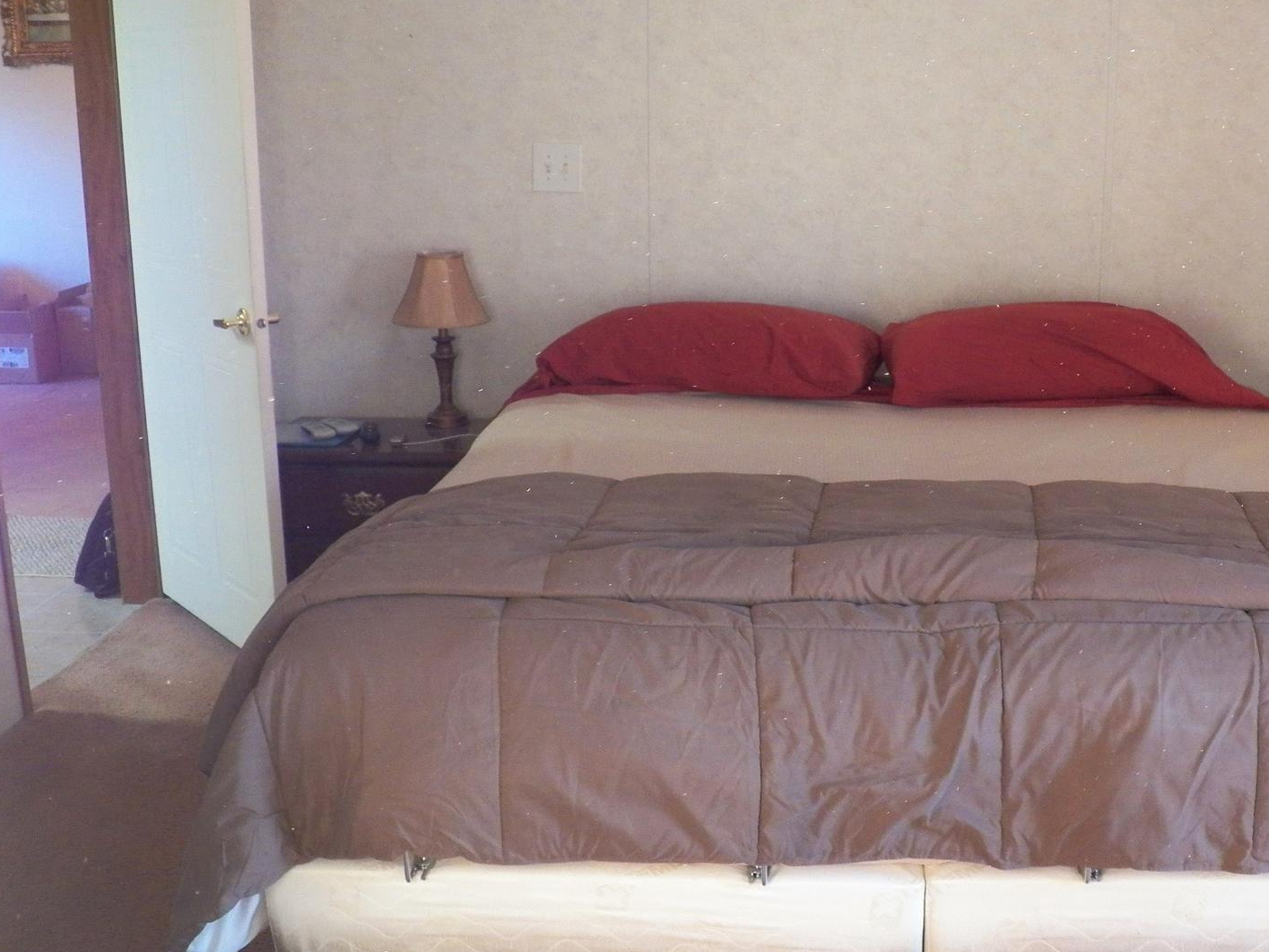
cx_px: 808
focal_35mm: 41
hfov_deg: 45.3
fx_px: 1503
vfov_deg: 35.1
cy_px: 419
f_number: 2.8
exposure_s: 1/30
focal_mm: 4.9
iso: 320
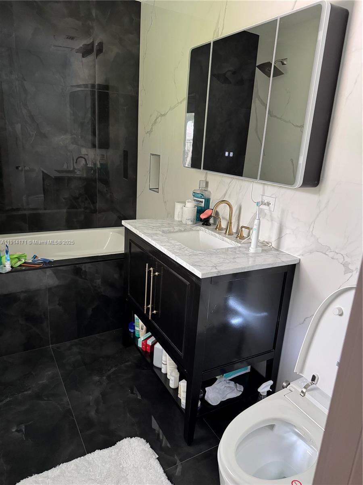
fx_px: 336
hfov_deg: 56.8
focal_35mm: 24
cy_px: 242
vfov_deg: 71.6
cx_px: 182
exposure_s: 1/58
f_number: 1.78
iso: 500
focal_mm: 6.76
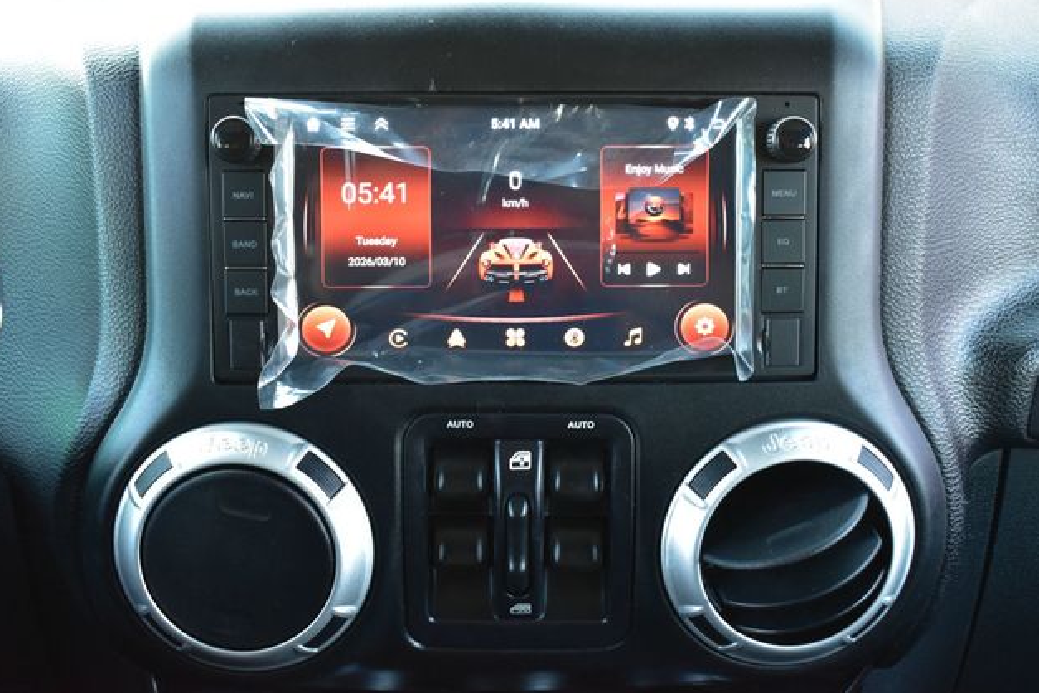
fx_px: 1414
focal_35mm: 49
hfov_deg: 40.3
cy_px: 342
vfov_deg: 27.5
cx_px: 520
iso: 1250
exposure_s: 1/15
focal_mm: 32
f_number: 6.3
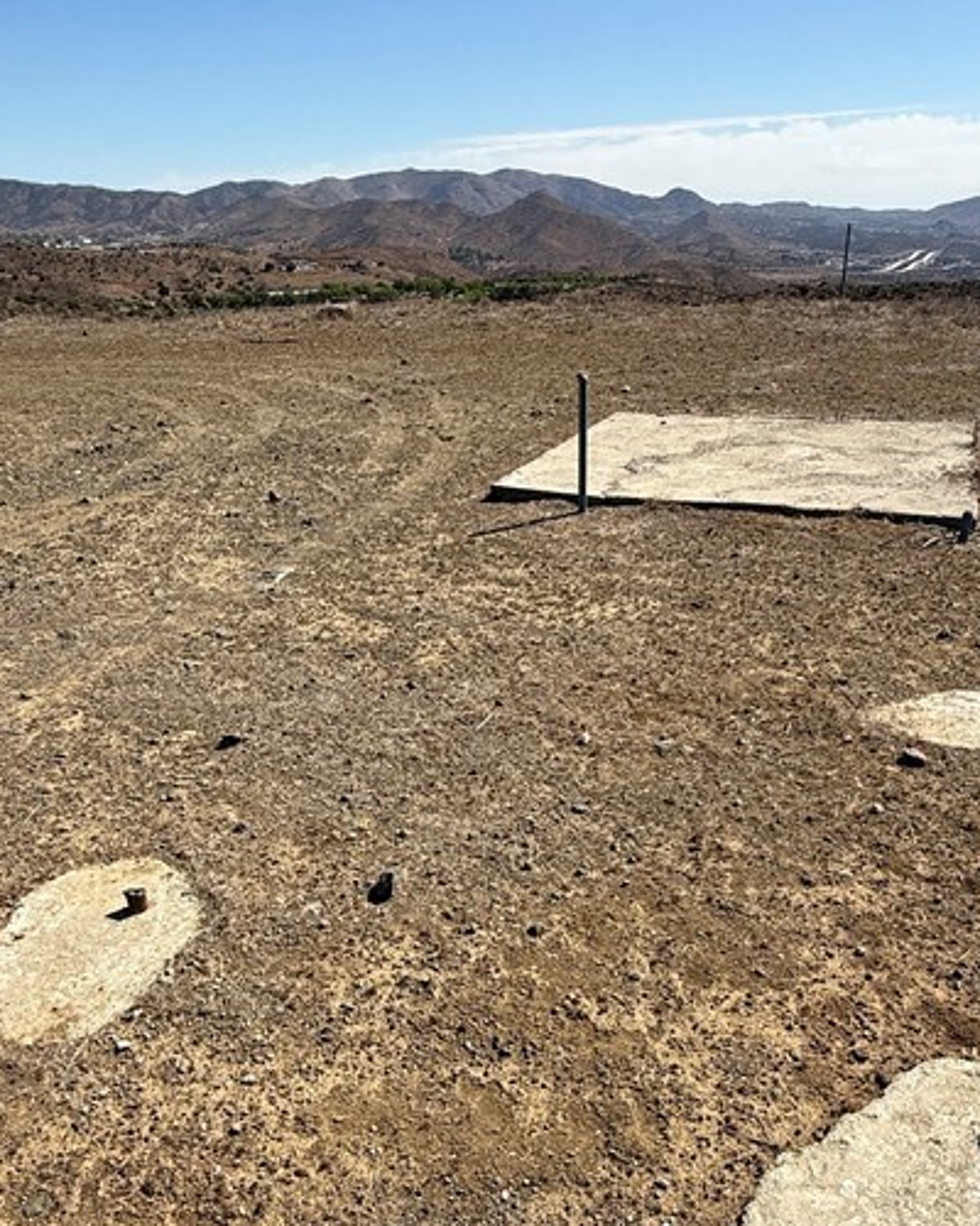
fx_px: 1015
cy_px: 736
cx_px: 497
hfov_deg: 51.5
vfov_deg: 61.7
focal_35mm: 28
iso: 50
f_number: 2.2
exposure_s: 1/2024
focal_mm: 2.22
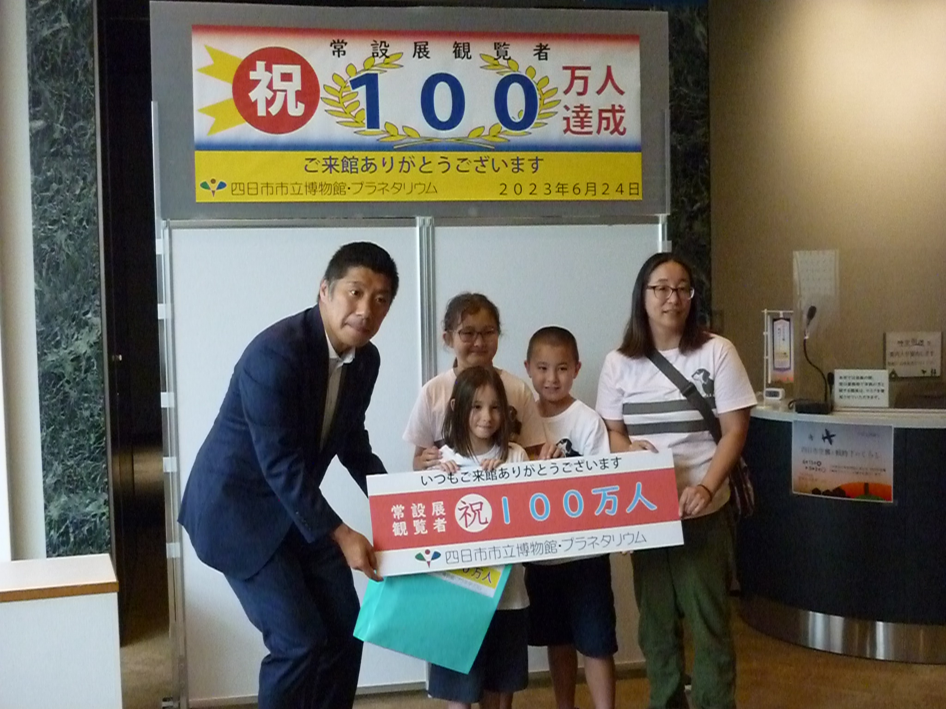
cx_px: 473
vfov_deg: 32.2
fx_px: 1230
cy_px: 354
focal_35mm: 45
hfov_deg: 42.1
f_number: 3.1
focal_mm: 7.4
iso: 1600
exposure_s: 1/400
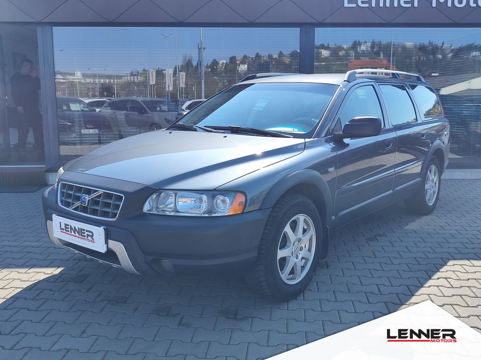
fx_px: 320
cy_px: 180
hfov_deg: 73.9
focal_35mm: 23
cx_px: 240
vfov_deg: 58.9
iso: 50
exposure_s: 1/560
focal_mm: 7.01
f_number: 1.69
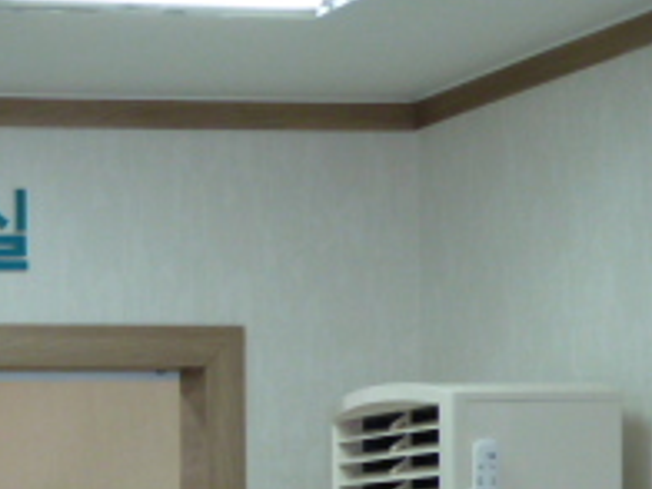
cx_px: -409
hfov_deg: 12.8
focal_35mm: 144
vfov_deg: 9.9
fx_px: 2712
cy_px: 772
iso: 160
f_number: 3.7
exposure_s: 1/30
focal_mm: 7.3
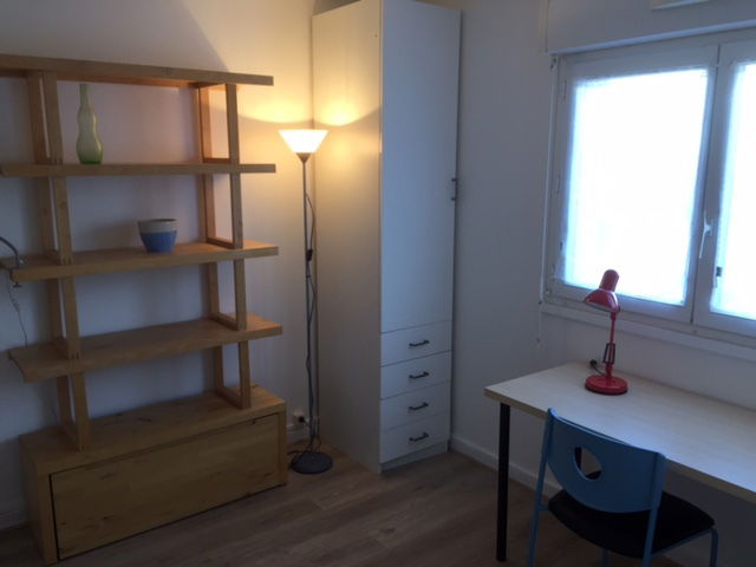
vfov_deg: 48.2
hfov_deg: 61.7
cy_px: 284
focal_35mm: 29
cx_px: 378
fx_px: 633
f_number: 2.2
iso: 40
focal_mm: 4.15
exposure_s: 1/50
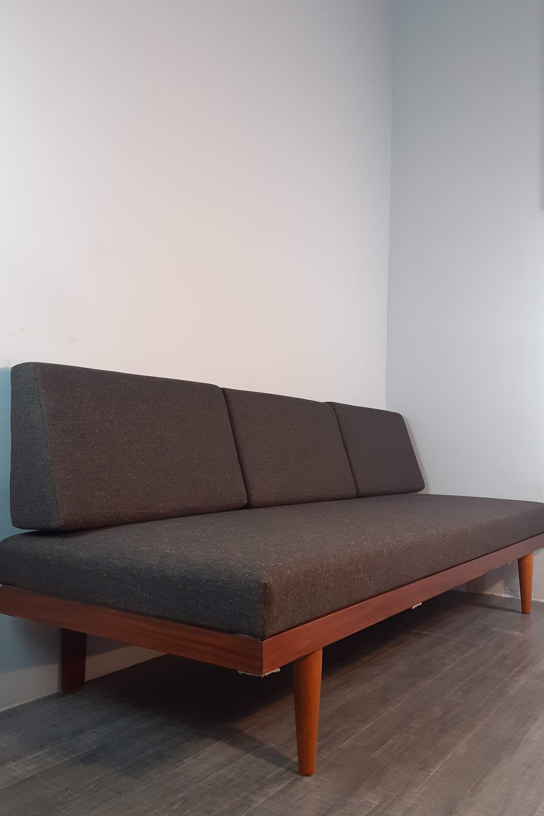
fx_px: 657
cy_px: 403
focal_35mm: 29
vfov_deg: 63.7
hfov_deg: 44.9
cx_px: 297
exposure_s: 1/50
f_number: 1.9
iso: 100
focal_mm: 3.6
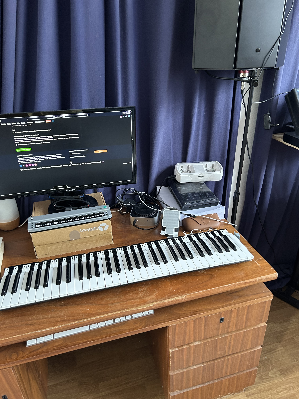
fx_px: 299
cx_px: 150
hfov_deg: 53.1
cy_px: 200
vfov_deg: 67.3
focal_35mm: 26
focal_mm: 5.7
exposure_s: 1/60
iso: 320
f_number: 1.5
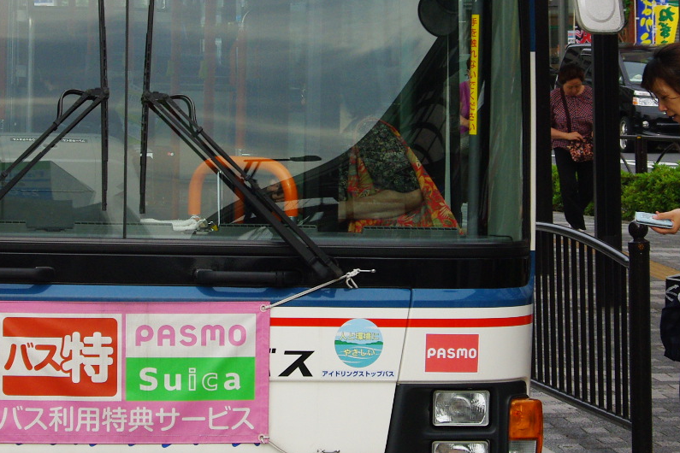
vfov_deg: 8.0
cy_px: 115
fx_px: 3249
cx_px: 375
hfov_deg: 11.9
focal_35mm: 172
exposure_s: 1/250
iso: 400
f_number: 8
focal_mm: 50
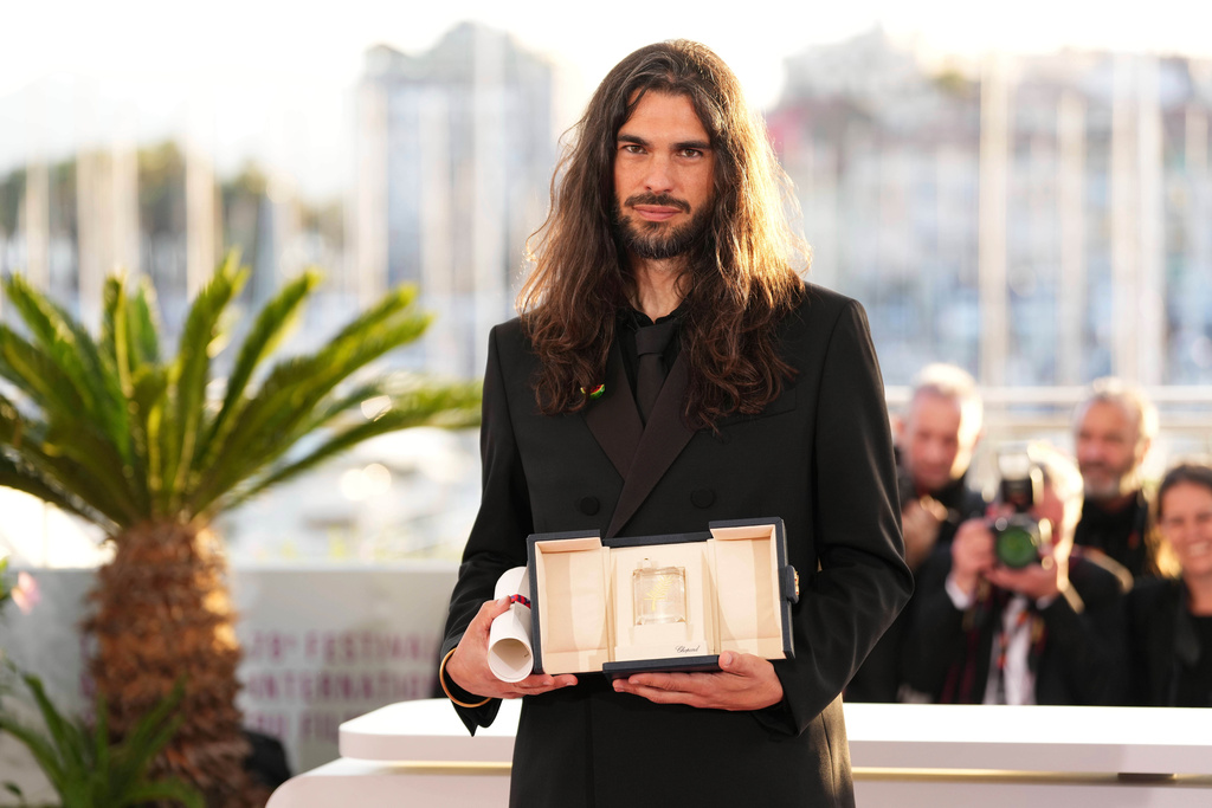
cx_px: 606
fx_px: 4007
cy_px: 404
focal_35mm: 119
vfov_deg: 11.5
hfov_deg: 17.2
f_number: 2.8
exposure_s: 1/800
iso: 500
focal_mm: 119
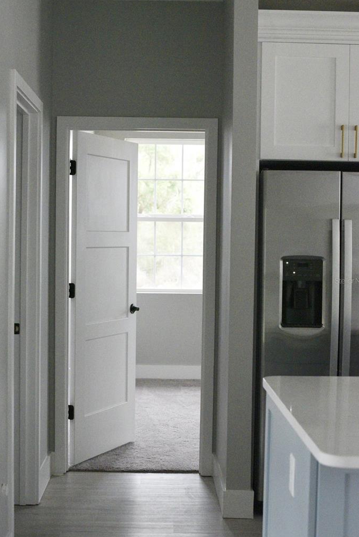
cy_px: 280
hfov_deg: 23.0
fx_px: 882
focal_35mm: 59
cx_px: 158
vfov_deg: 33.9
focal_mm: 50
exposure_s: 1/2000
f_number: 4.5
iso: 16000
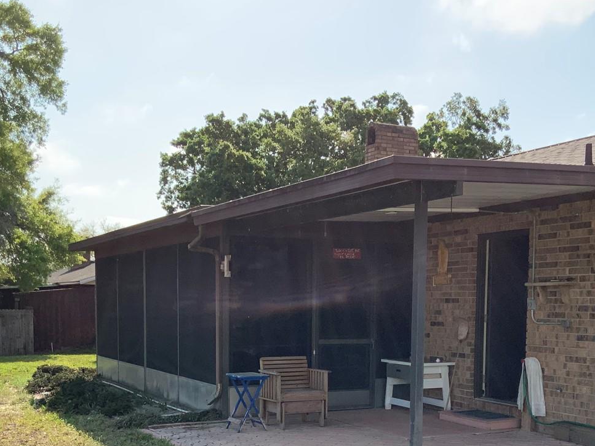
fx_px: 825
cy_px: 357
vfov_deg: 29.6
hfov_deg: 39.7
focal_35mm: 48
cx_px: 305
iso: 16
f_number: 1.8
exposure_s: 1/1626
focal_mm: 3
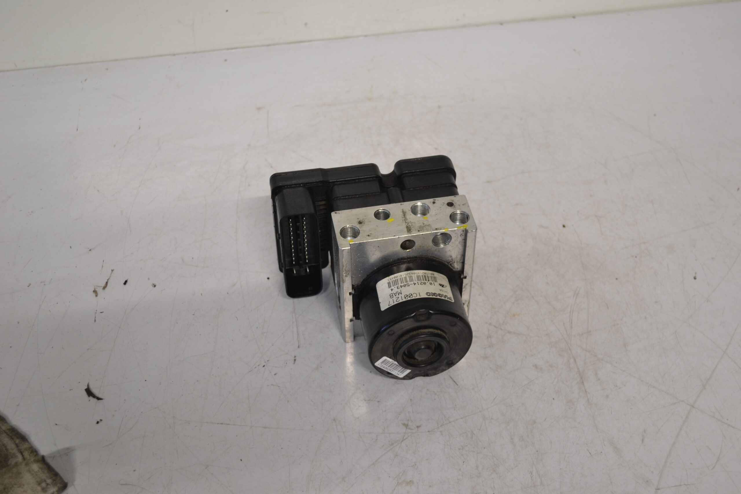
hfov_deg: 41.1
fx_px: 988
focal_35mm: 48
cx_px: 370
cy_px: 247
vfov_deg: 28.1
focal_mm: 32
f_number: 4.8
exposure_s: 1/30
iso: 400
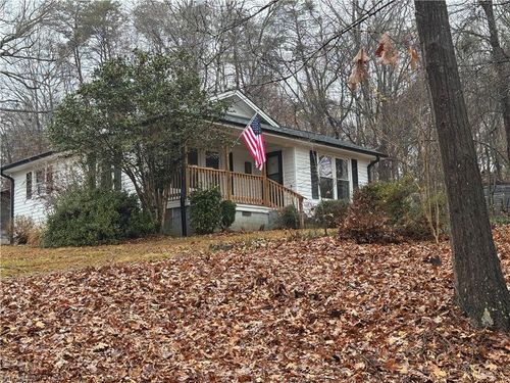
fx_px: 707
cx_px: 255
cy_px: 192
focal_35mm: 48
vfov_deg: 30.3
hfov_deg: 39.7
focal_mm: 6.76
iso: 80
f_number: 1.78
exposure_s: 1/166
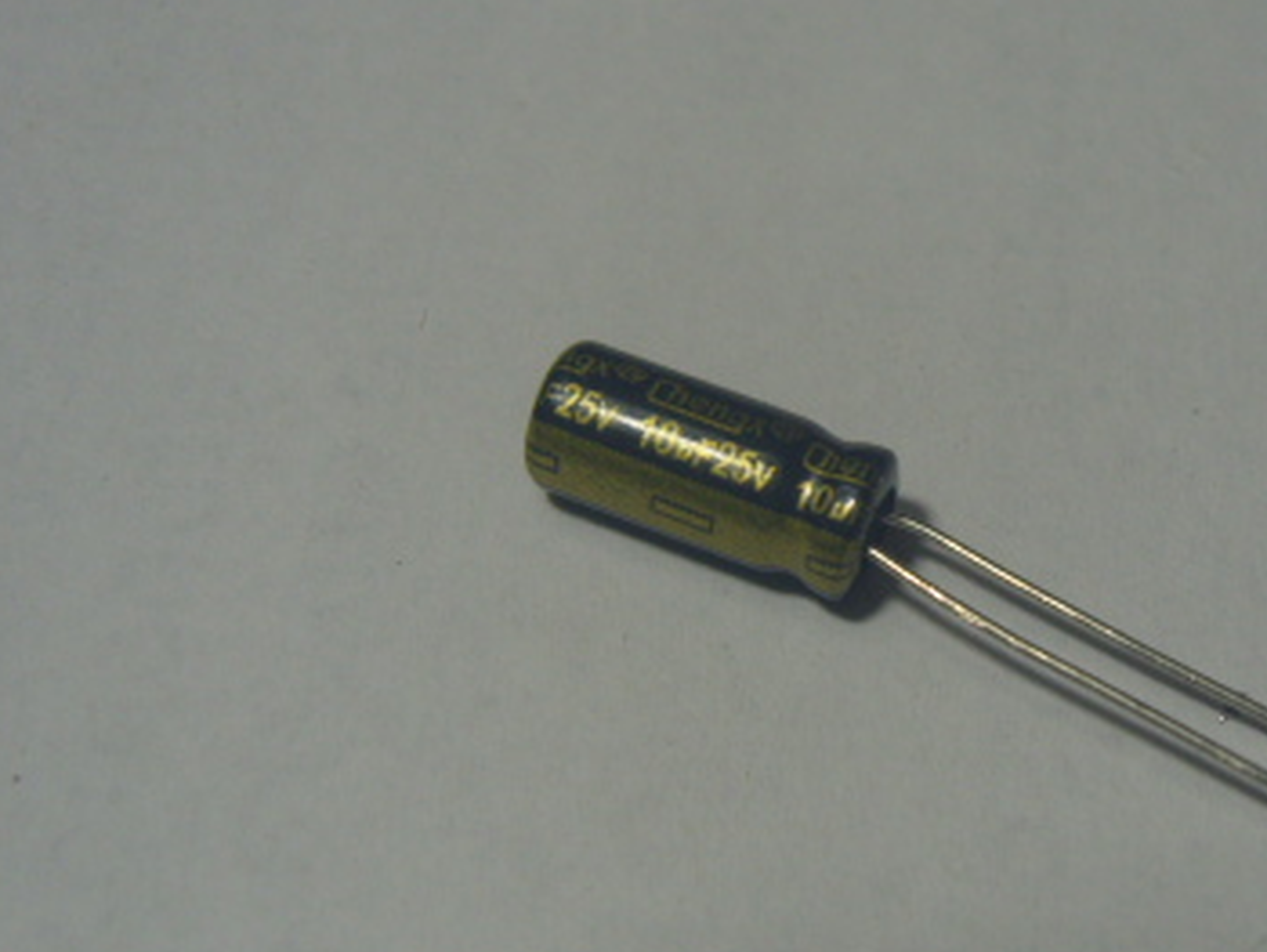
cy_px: 452
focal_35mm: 64
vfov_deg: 23.0
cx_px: 880
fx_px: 2344
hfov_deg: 30.0
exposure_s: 1/180
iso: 80
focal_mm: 7.4
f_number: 2.8
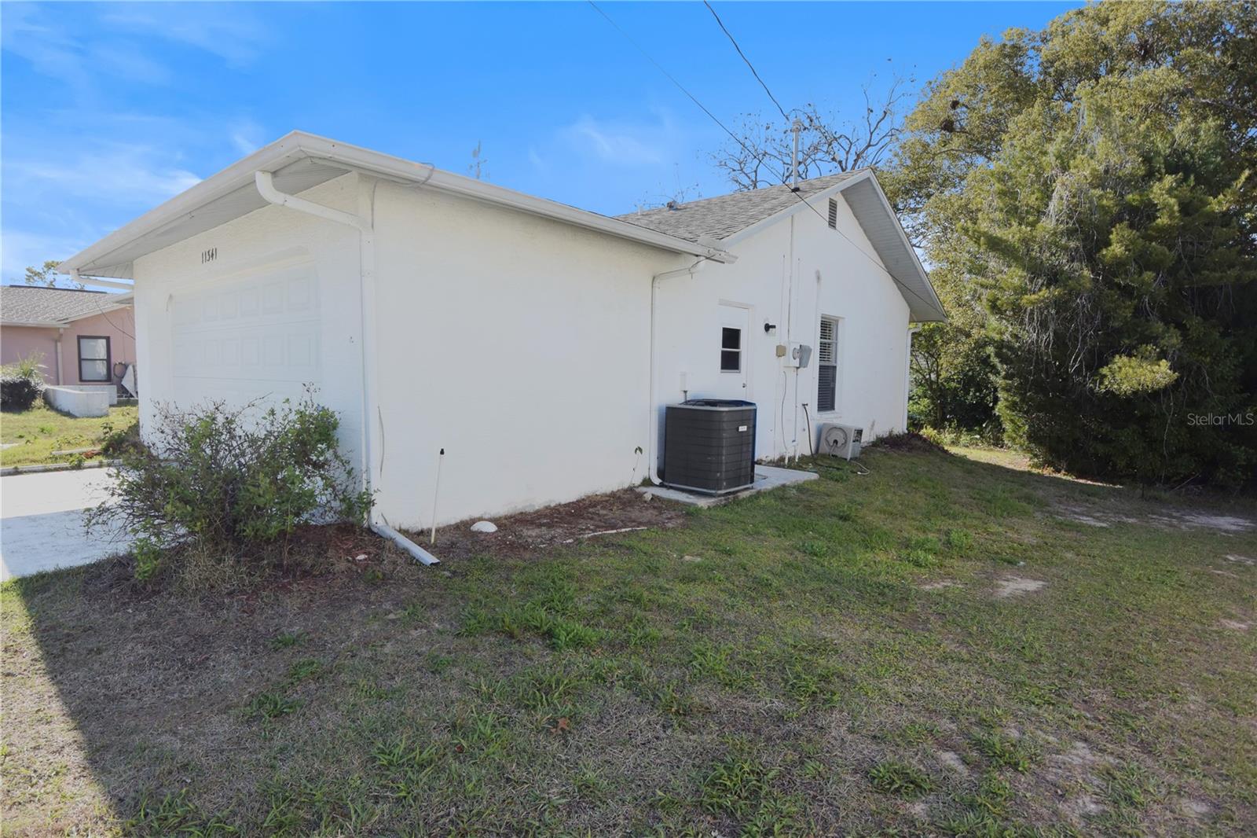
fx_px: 628
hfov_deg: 90.0
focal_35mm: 18
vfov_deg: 67.4
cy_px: 419
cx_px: 628
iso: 160
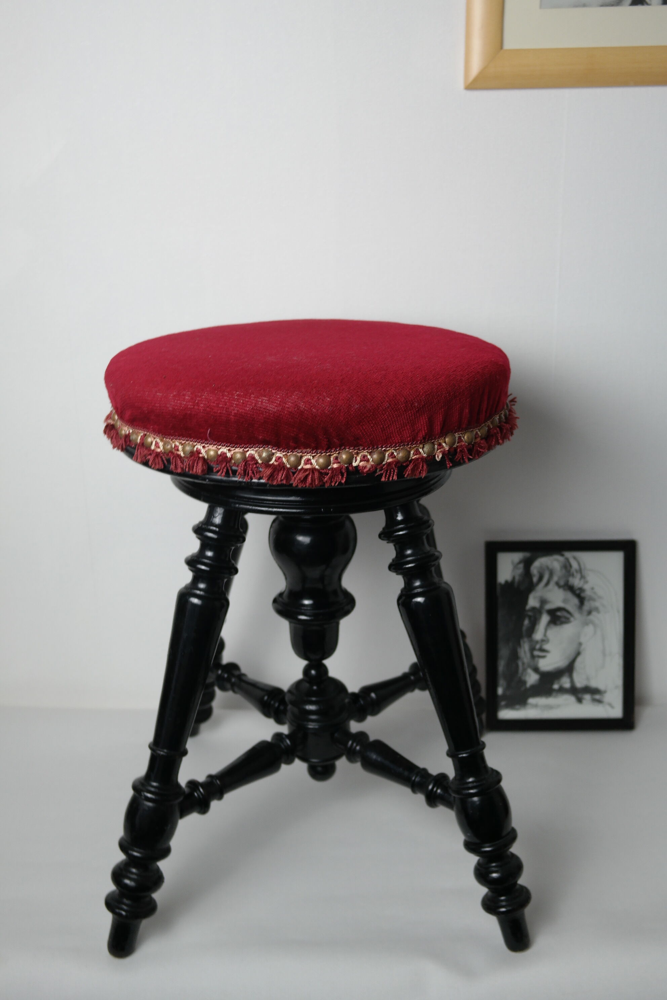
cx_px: 334
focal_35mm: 36
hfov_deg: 36.9
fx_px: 1000
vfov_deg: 53.1
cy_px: 500
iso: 200
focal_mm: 24
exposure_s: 1/50
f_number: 3.5
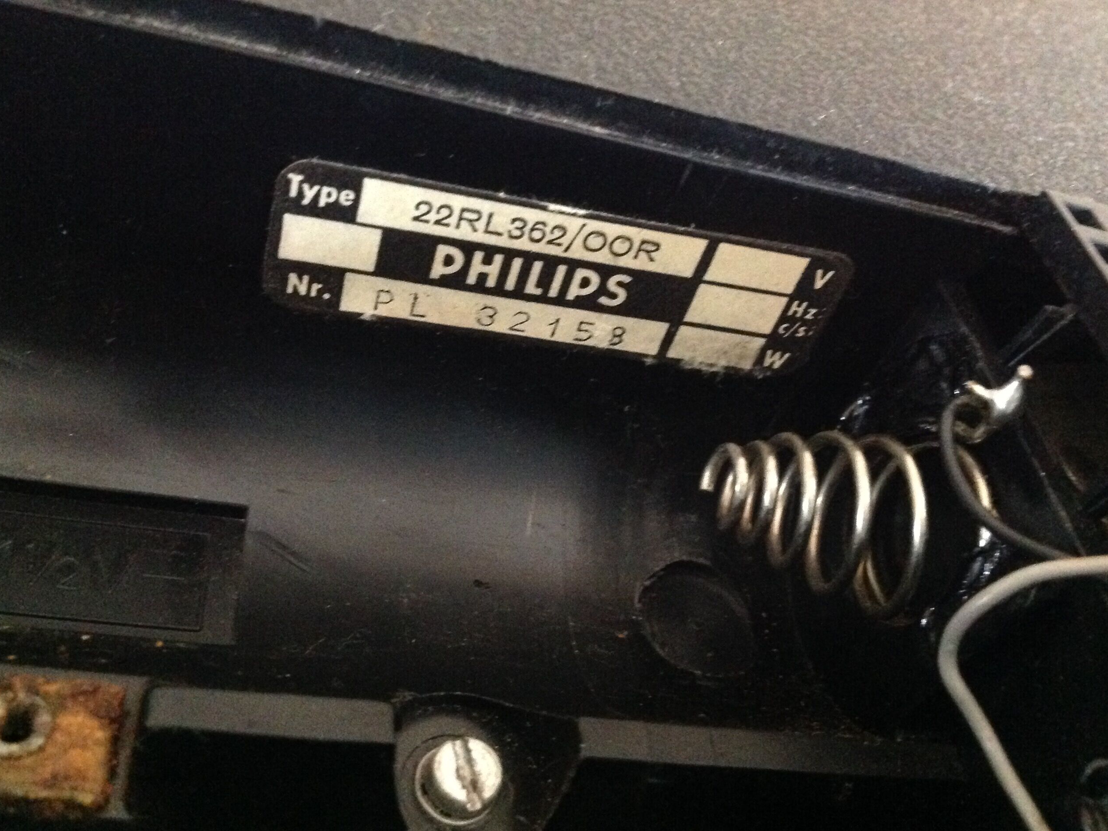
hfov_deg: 51.3
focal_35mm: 36
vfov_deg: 39.7
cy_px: 426
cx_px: 541
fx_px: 1152
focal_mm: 4.28
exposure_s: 1/15
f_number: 2.4
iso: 800
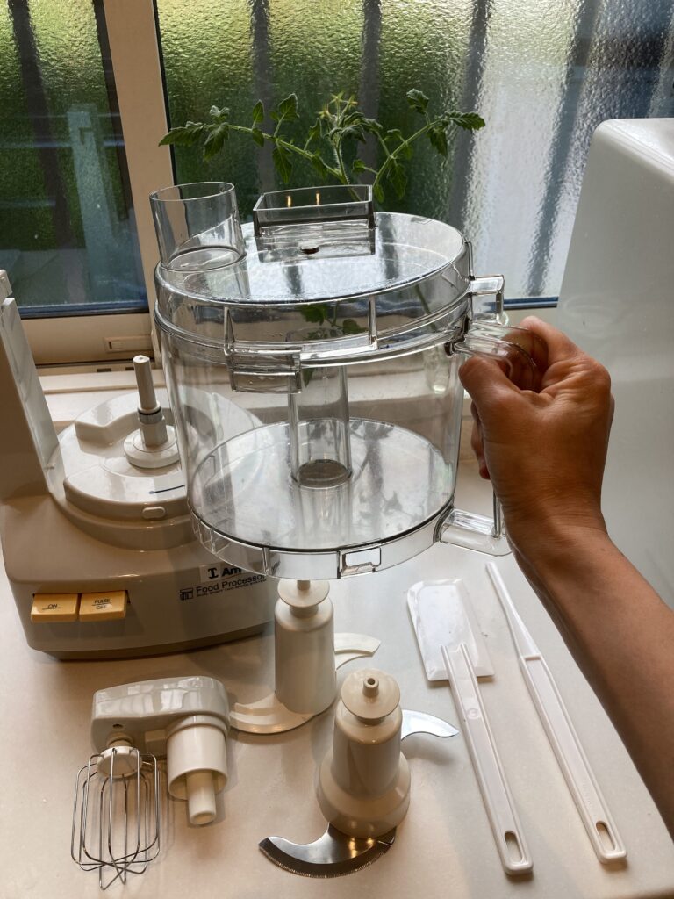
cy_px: 450
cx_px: 337
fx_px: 727
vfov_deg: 63.4
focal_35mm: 28
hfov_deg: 49.7
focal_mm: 3.99
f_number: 1.8
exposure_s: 1/120
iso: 40
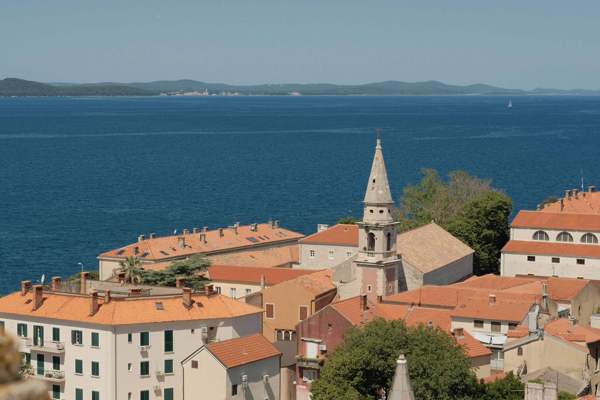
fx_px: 1416
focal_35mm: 85
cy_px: 208
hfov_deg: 23.9
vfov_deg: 16.1
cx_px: 233
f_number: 5
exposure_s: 1/2900
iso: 320
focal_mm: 35
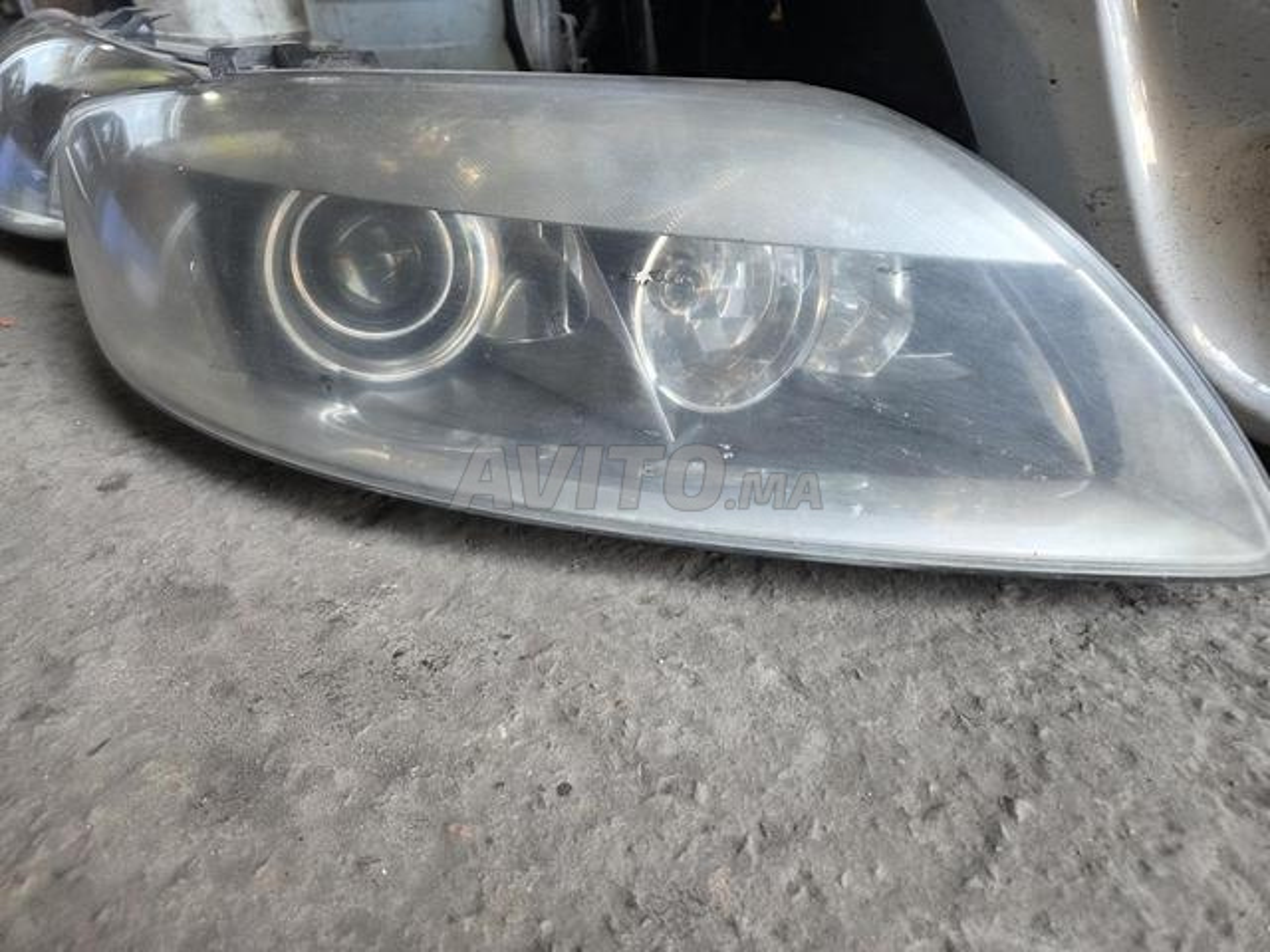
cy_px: 476
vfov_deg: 58.9
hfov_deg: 73.9
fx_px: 844
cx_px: 635
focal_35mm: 23
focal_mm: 5.4
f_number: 1.8
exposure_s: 1/100
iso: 250
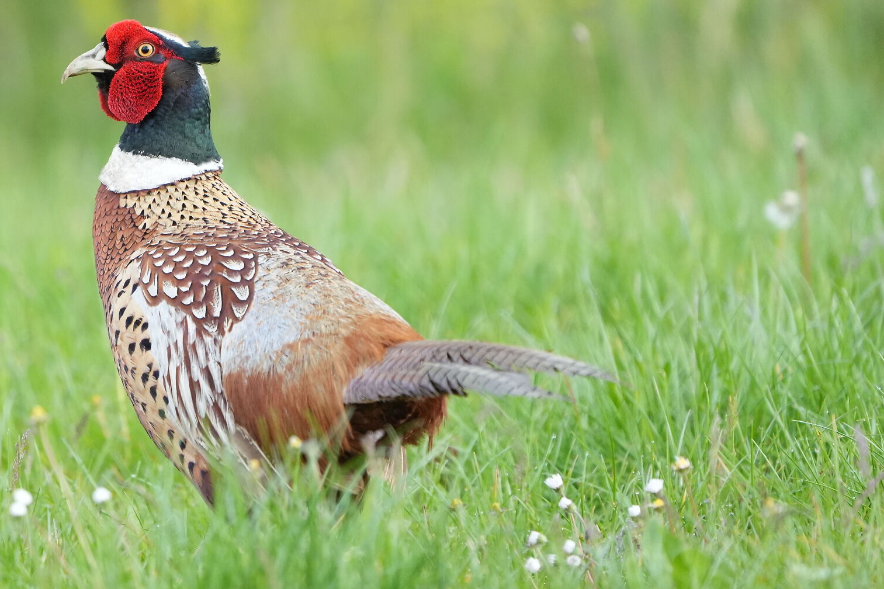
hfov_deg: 2.2
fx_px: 23370
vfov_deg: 1.4
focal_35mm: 952
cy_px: 247
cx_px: 277
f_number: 6.3
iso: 4000
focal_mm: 600
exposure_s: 1/1250
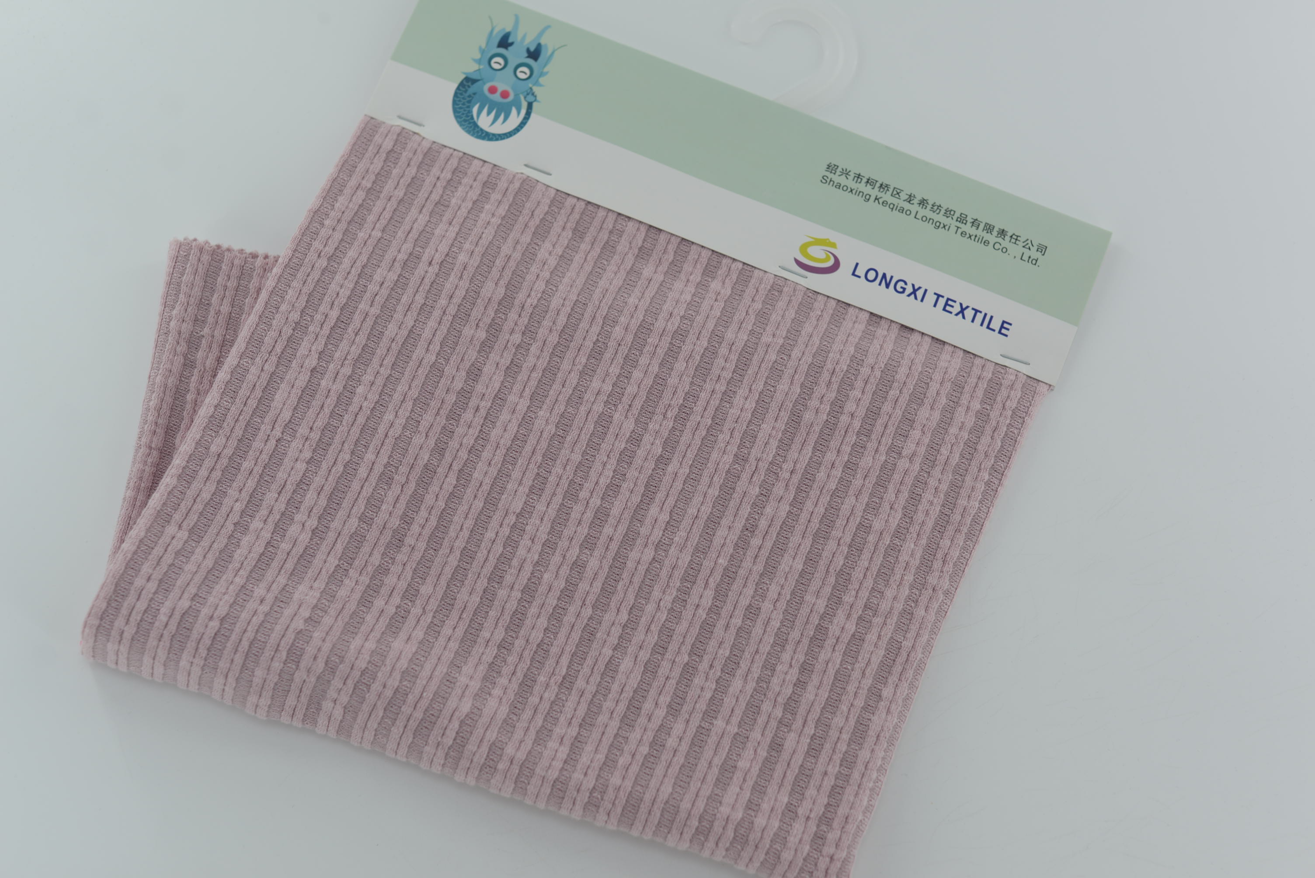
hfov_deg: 39.6
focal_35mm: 50
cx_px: 658
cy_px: 439
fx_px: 1827
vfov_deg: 27.0
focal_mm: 50
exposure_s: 1/250
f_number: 3.5
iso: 100
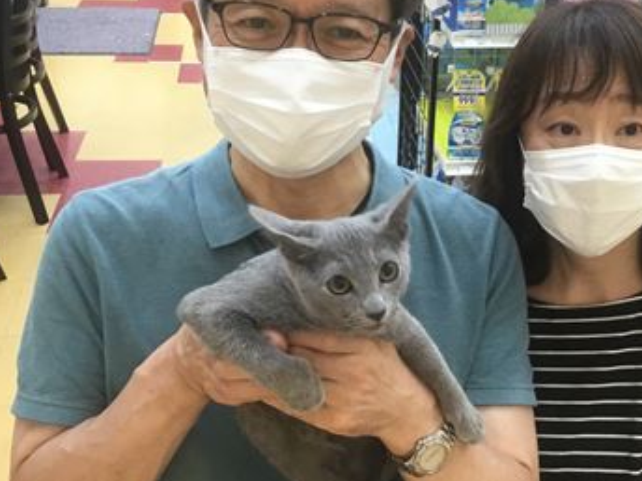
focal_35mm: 54
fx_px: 1002
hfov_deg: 35.3
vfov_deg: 27.0
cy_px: 227
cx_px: 418
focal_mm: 3.3
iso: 80
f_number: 2.4
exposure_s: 1/30
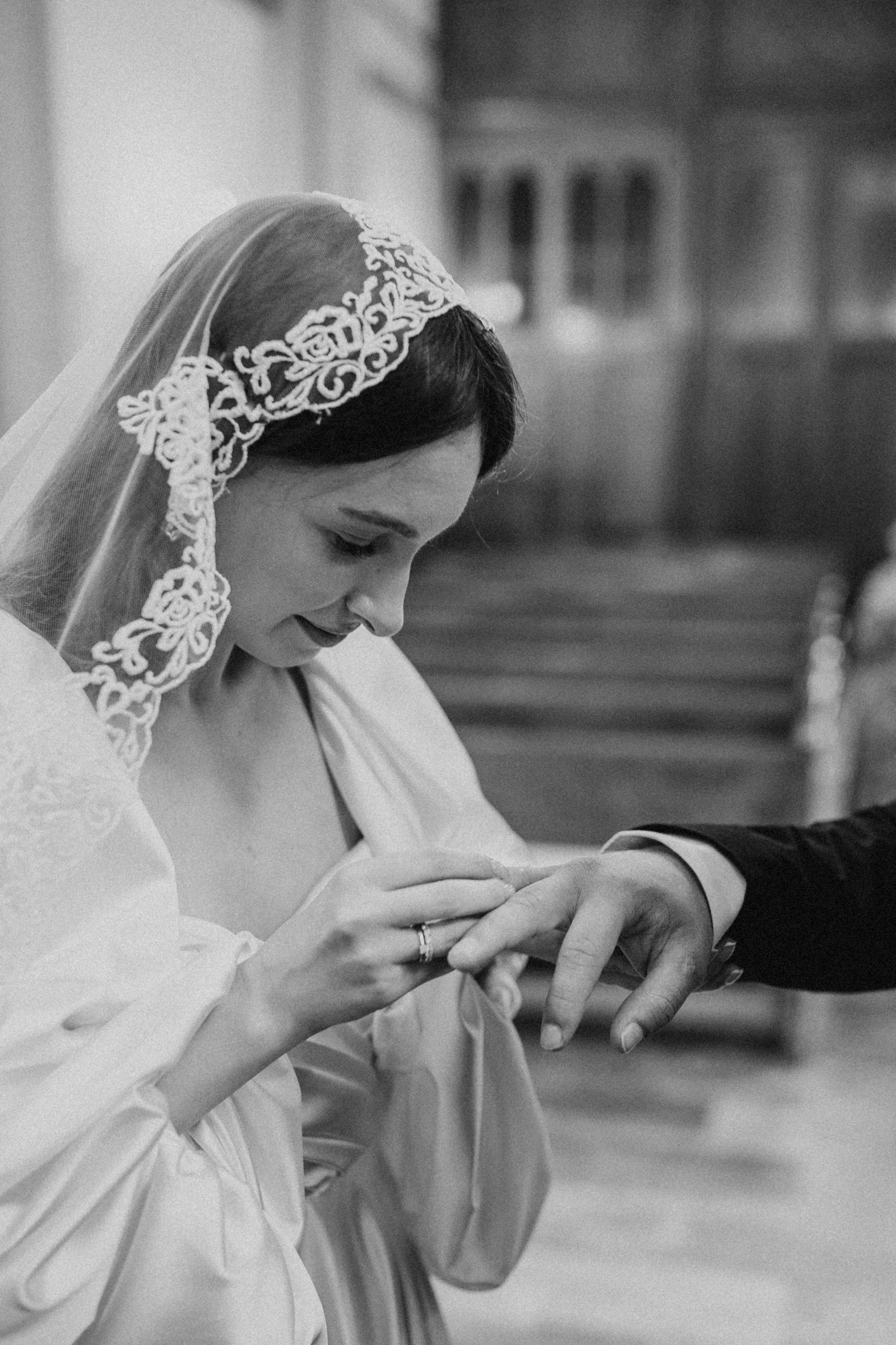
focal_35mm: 35
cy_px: 672
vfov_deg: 54.4
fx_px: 1307
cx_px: 448
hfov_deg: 37.9
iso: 800
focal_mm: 35
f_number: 1.8
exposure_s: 1/100
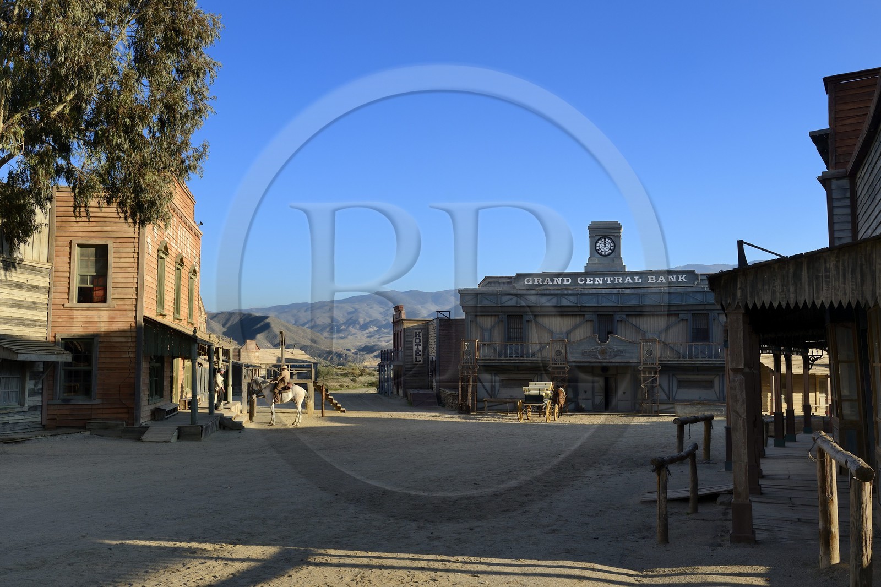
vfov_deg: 41.1
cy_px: 294
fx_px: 783
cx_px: 440
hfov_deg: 58.7
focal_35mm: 32
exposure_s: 1/320
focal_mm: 32
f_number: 9
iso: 200
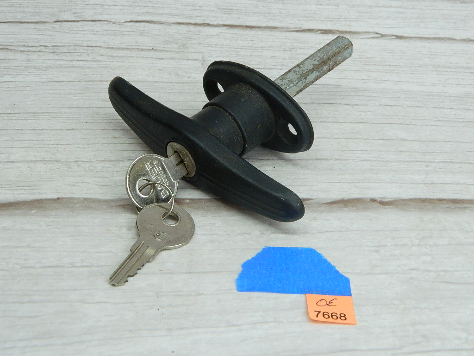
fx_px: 1150
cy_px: 178
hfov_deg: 23.3
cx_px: 237
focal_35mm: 84
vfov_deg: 17.6
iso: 400
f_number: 4.2
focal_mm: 15.1
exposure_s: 1/125
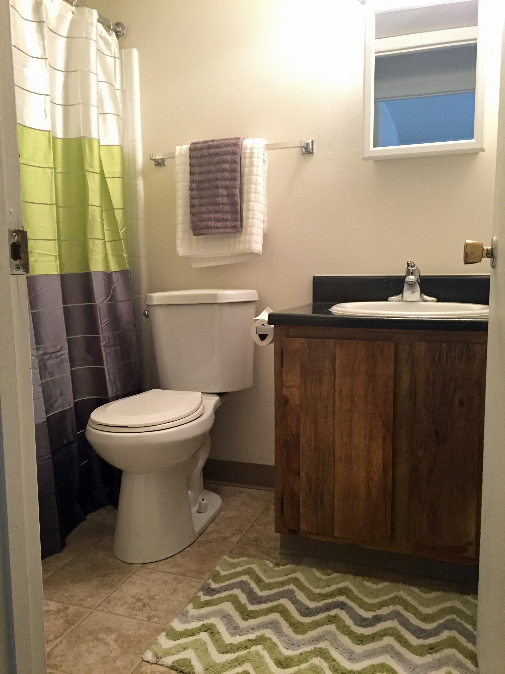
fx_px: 564
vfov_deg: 61.7
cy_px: 337
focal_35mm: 29
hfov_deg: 48.2
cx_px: 252
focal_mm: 4.15
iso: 125
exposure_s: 1/30
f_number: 2.2
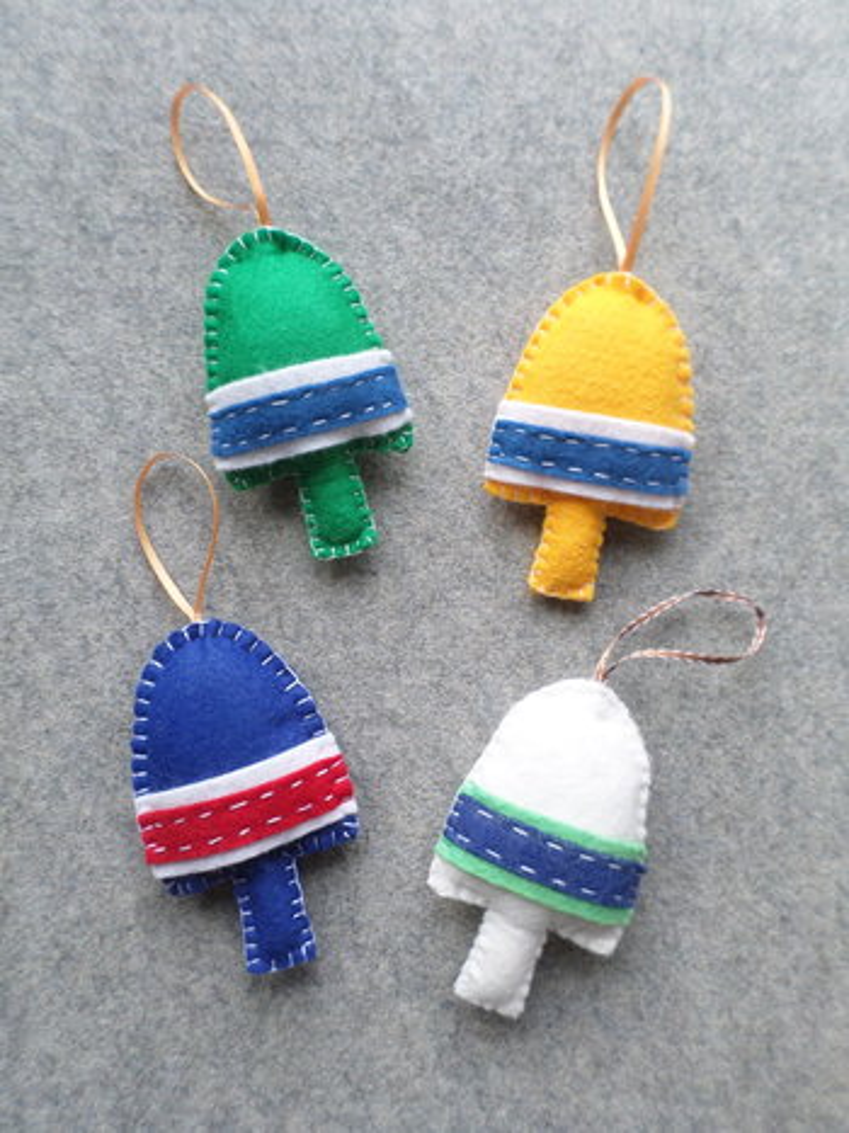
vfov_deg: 69.4
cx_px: 424
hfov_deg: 54.9
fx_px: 818
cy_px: 566
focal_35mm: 25
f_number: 2.5
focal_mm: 4.5
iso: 80
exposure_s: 1/45
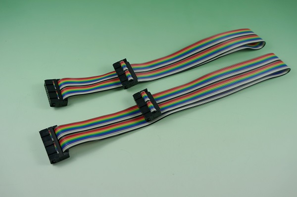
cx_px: 148
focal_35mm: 34
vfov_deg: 38.2
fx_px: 284
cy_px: 98
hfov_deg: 55.2
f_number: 7.1
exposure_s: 1/100
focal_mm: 23
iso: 100
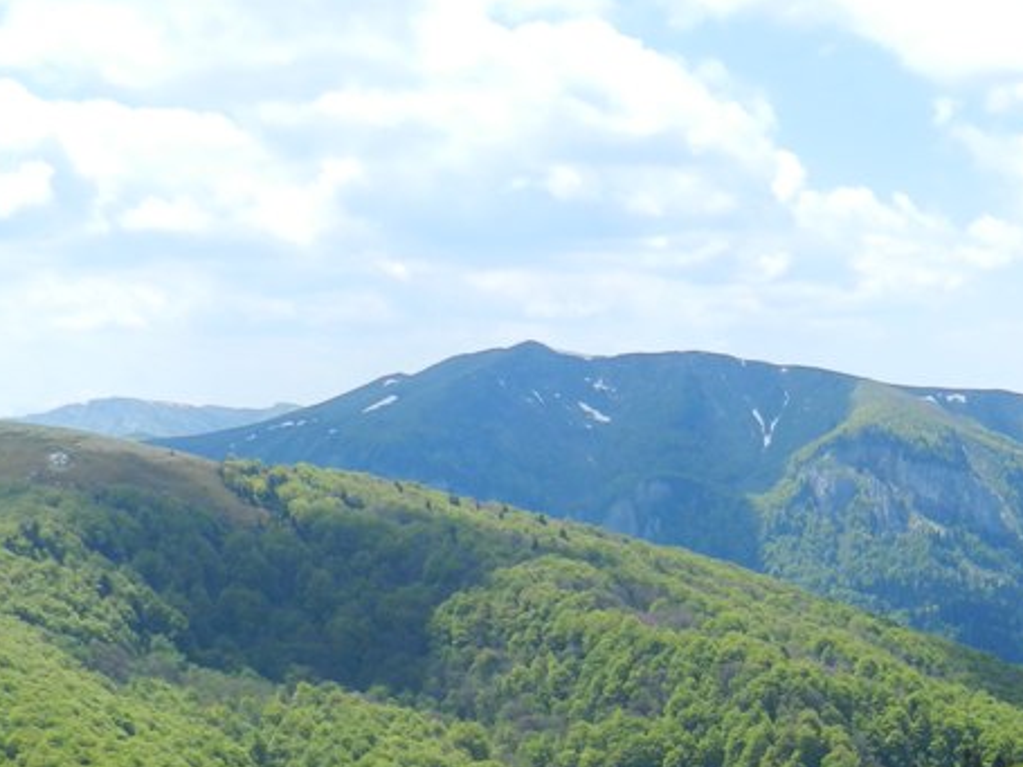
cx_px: 872
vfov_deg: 19.5
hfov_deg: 26.3
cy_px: 857
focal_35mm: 72
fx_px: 2127
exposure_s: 1/1000
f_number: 3.7
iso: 160
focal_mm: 5.6
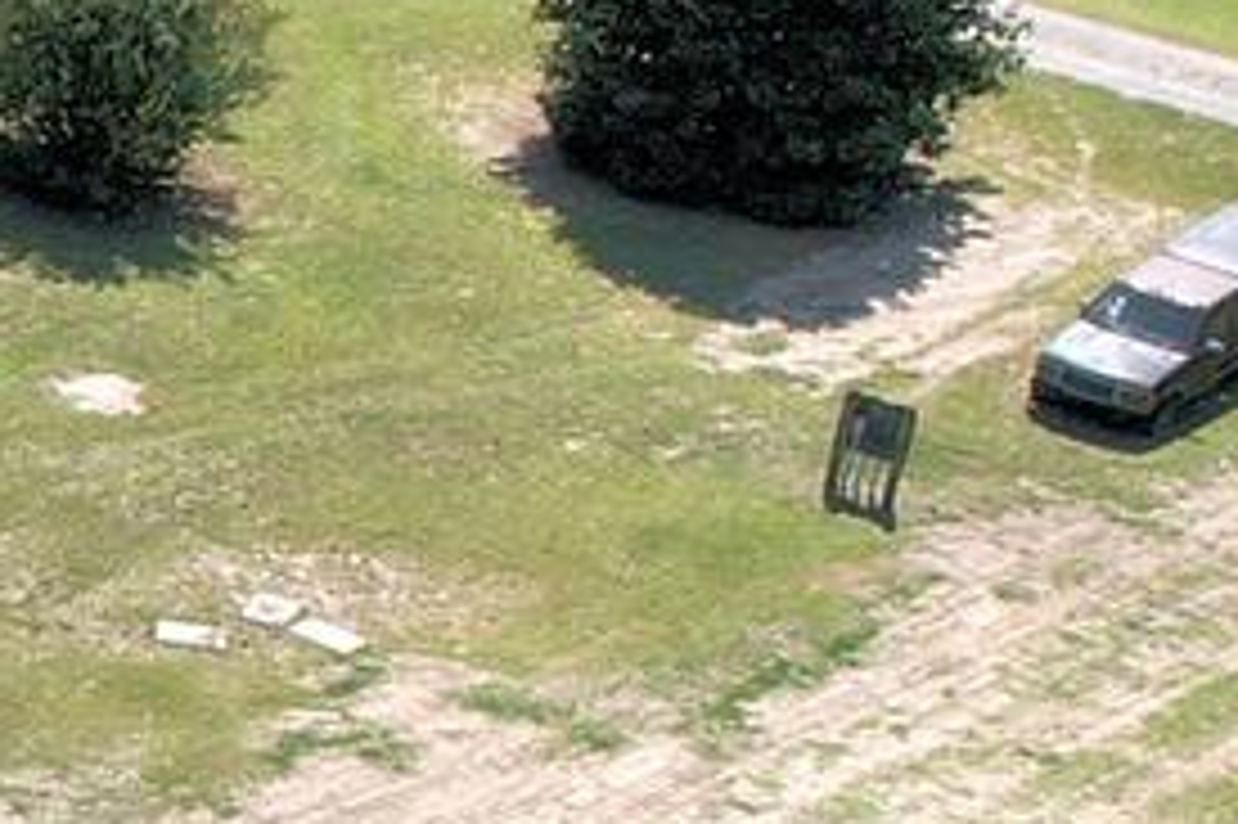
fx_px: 5636
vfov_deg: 8.2
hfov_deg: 10.5
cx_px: -1877
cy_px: 1177
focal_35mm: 164
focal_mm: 8.38
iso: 100
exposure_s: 1/1000
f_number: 2.8
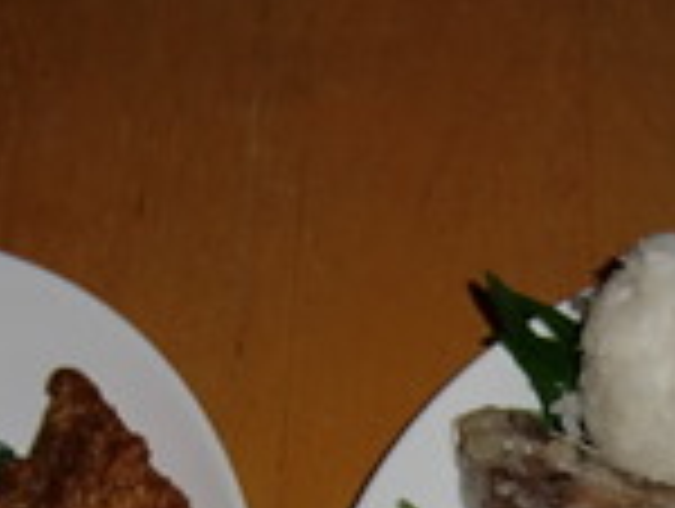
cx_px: 403
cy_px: 742
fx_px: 1699
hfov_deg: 22.4
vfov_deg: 15.8
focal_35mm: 87
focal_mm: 5.2
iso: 64
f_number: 3.5
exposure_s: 1/20
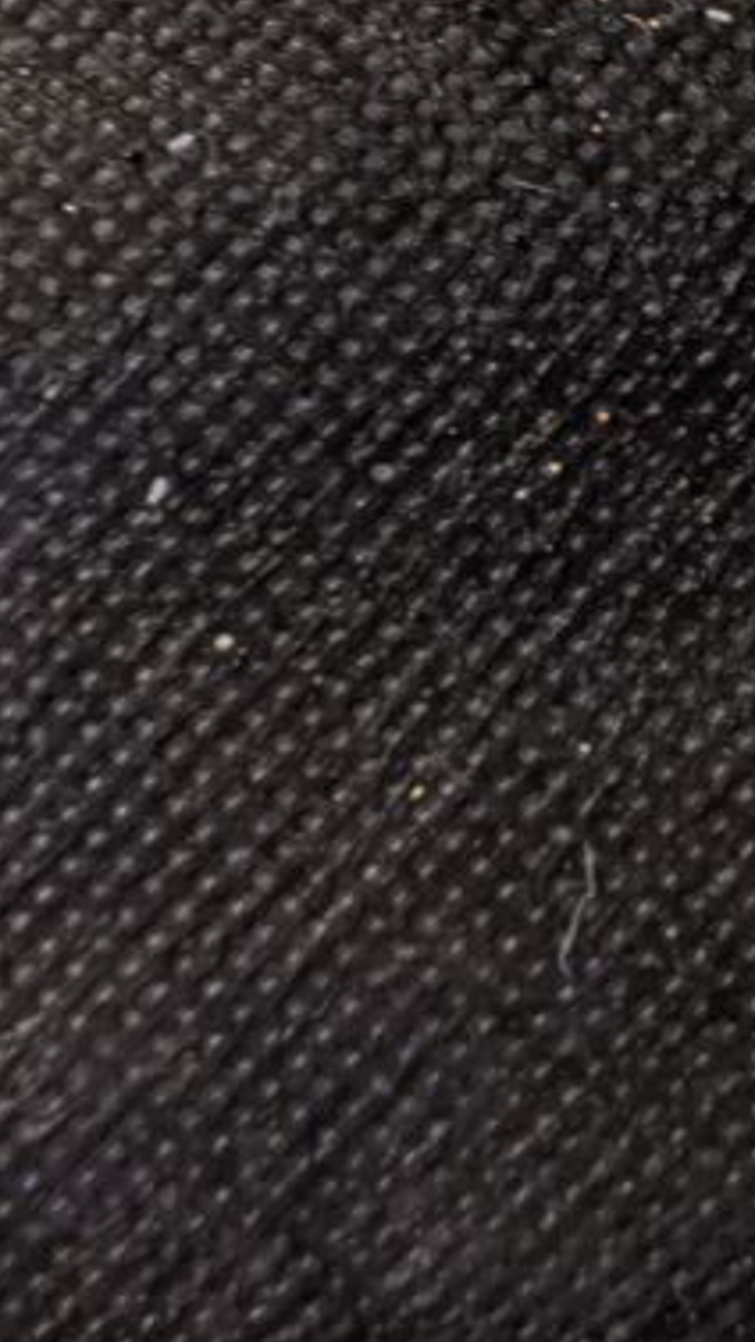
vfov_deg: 25.7
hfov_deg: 14.8
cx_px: 780
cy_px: 128
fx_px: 2848
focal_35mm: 80
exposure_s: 1/30
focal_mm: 4.38
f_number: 1.73
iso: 672
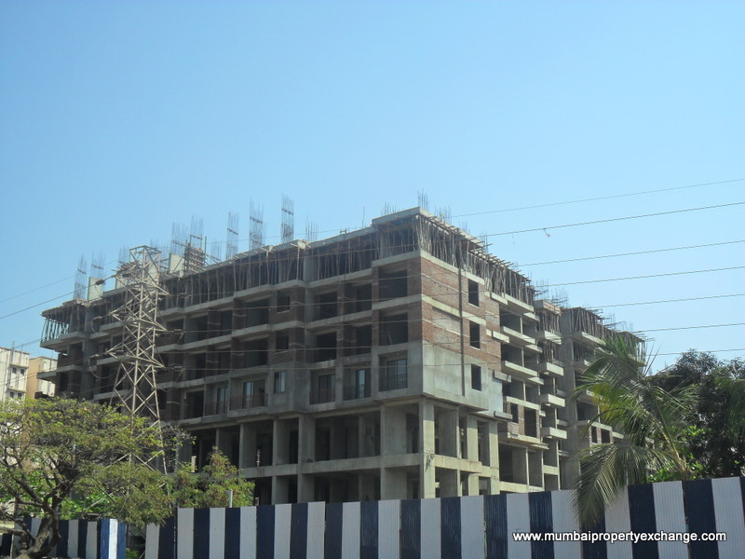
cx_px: 372
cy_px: 280
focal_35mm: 44
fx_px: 947
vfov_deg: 32.9
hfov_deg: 42.9
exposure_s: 1/750
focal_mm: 7.8
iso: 100
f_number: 4.5
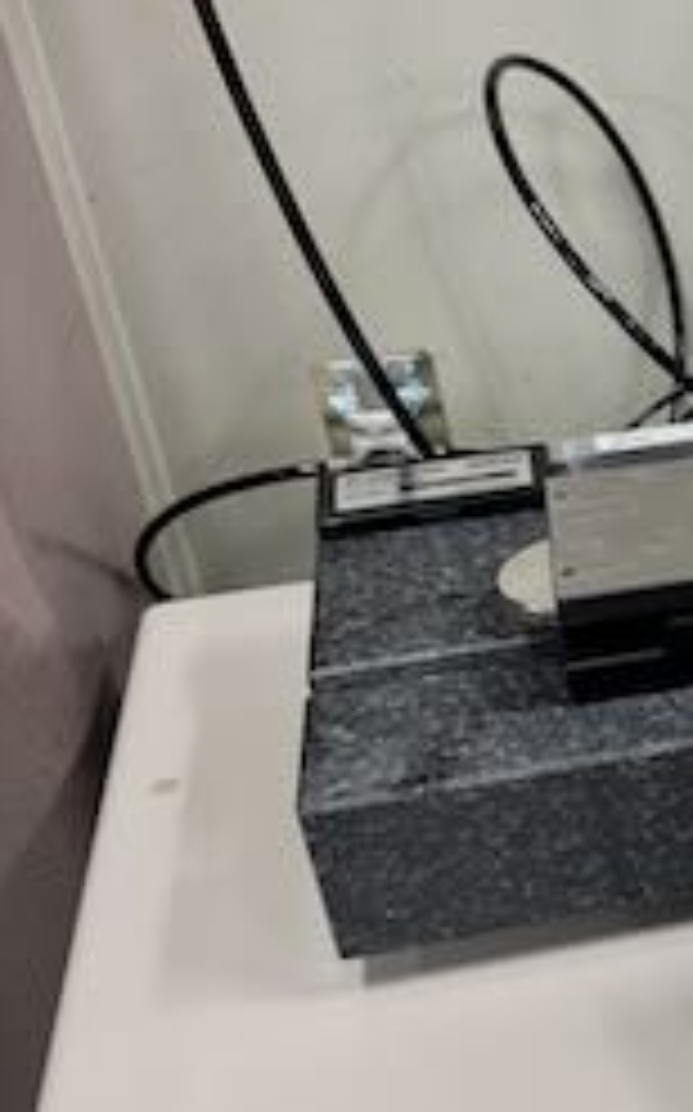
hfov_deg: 17.5
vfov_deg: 31.0
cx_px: 1071
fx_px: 1998
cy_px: 635
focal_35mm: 66
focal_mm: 6.76
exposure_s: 1/111
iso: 200
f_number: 1.78
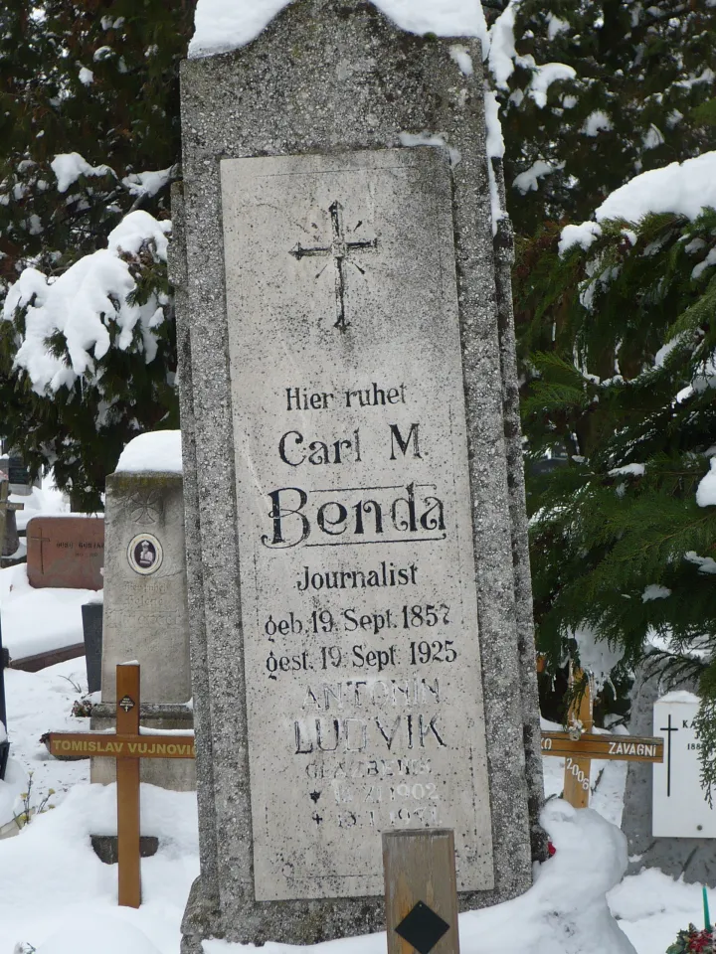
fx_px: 1820
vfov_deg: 29.4
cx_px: 358
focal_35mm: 66
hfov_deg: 22.3
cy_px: 477
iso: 100
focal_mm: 9.1
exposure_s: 1/640
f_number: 3.5
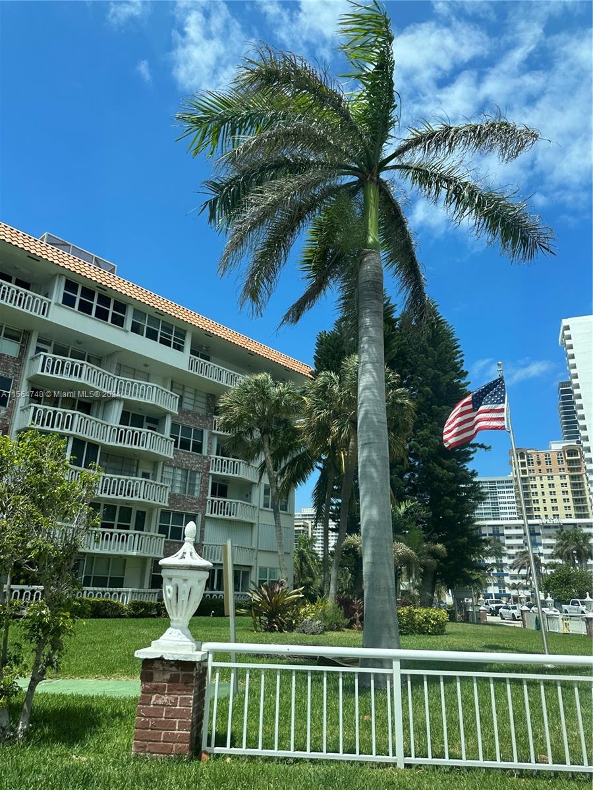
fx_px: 548
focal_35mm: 24
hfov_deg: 56.8
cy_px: 395
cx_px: 296
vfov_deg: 71.6
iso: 80
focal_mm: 6.86
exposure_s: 1/3472
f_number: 1.78
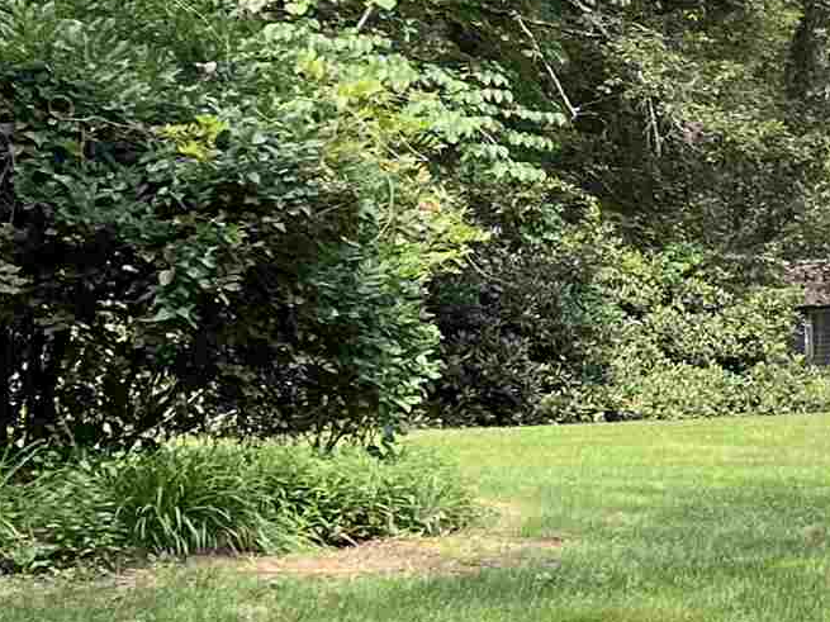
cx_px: 1352
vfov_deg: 12.0
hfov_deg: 14.7
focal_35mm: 122
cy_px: 41
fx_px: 2925
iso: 50
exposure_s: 1/443
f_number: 1.5
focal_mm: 5.7
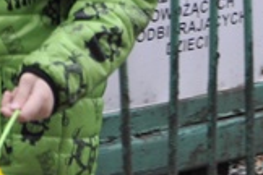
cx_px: 709
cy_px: -49
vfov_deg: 1.9
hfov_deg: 2.7
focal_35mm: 742
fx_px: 5420
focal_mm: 80
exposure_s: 1/125
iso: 400
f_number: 5.3
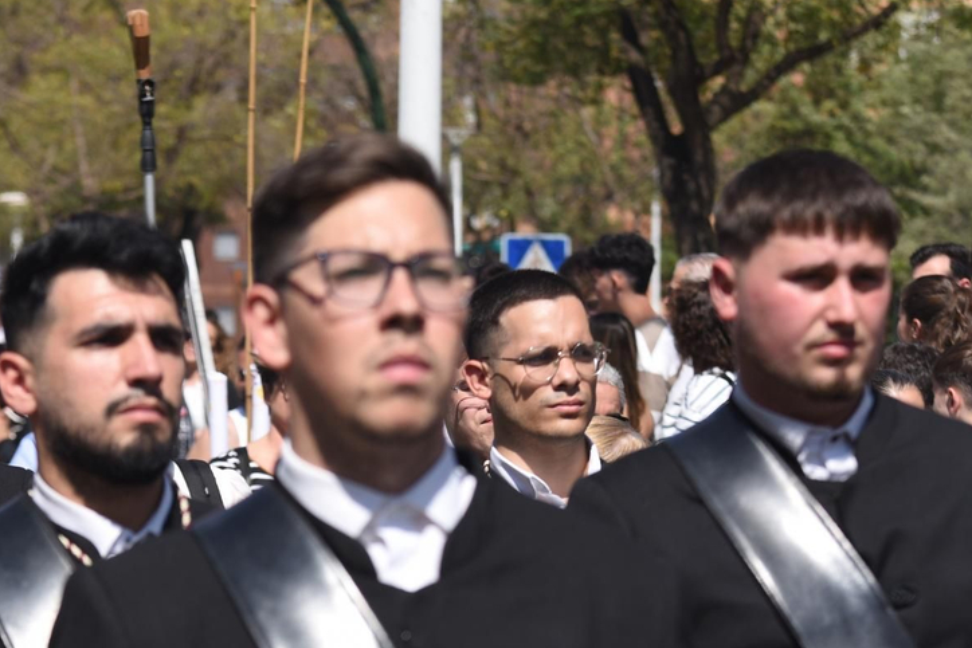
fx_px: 5968
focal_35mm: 221
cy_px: 627
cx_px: 264
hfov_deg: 9.3
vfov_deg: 6.2
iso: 125
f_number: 4.5
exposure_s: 1/800
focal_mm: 100
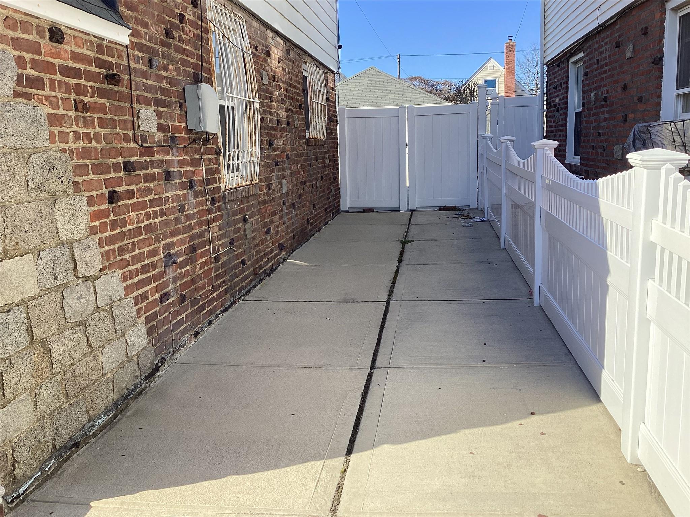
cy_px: 258
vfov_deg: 45.4
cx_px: 345
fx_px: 618
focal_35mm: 31
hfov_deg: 58.4
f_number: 2.4
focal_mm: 3.3
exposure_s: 1/612
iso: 25
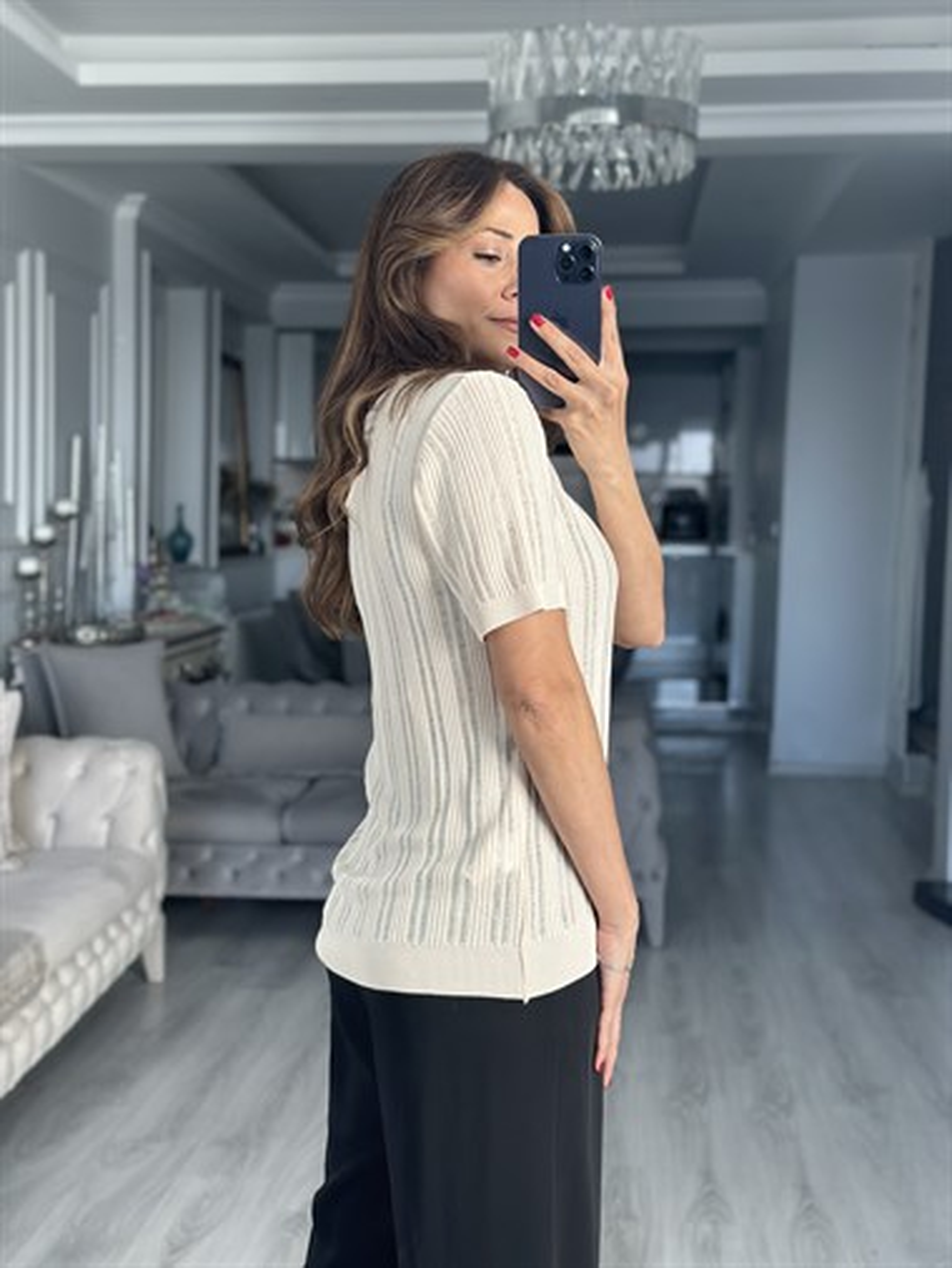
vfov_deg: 39.6
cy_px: 634
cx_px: 476
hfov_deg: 30.3
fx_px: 1759
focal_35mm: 48
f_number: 1.78
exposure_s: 1/121
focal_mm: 6.86
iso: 100
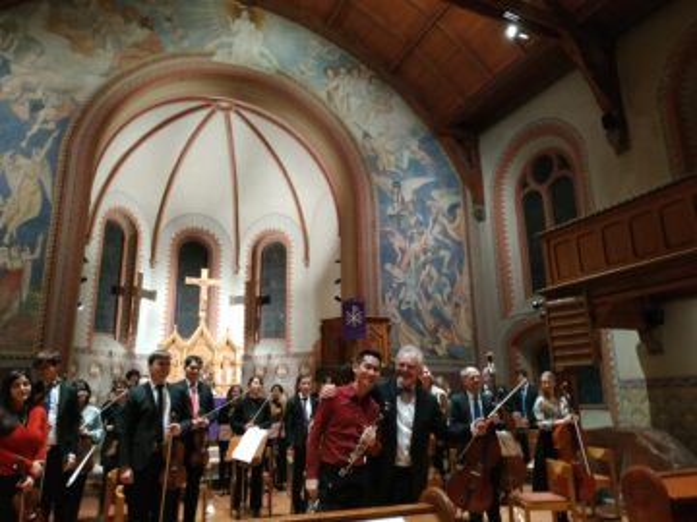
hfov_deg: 71.6
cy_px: 261
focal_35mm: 24
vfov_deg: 56.8
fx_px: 483
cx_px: 348
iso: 640
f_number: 1.9
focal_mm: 3.94
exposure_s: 1/20
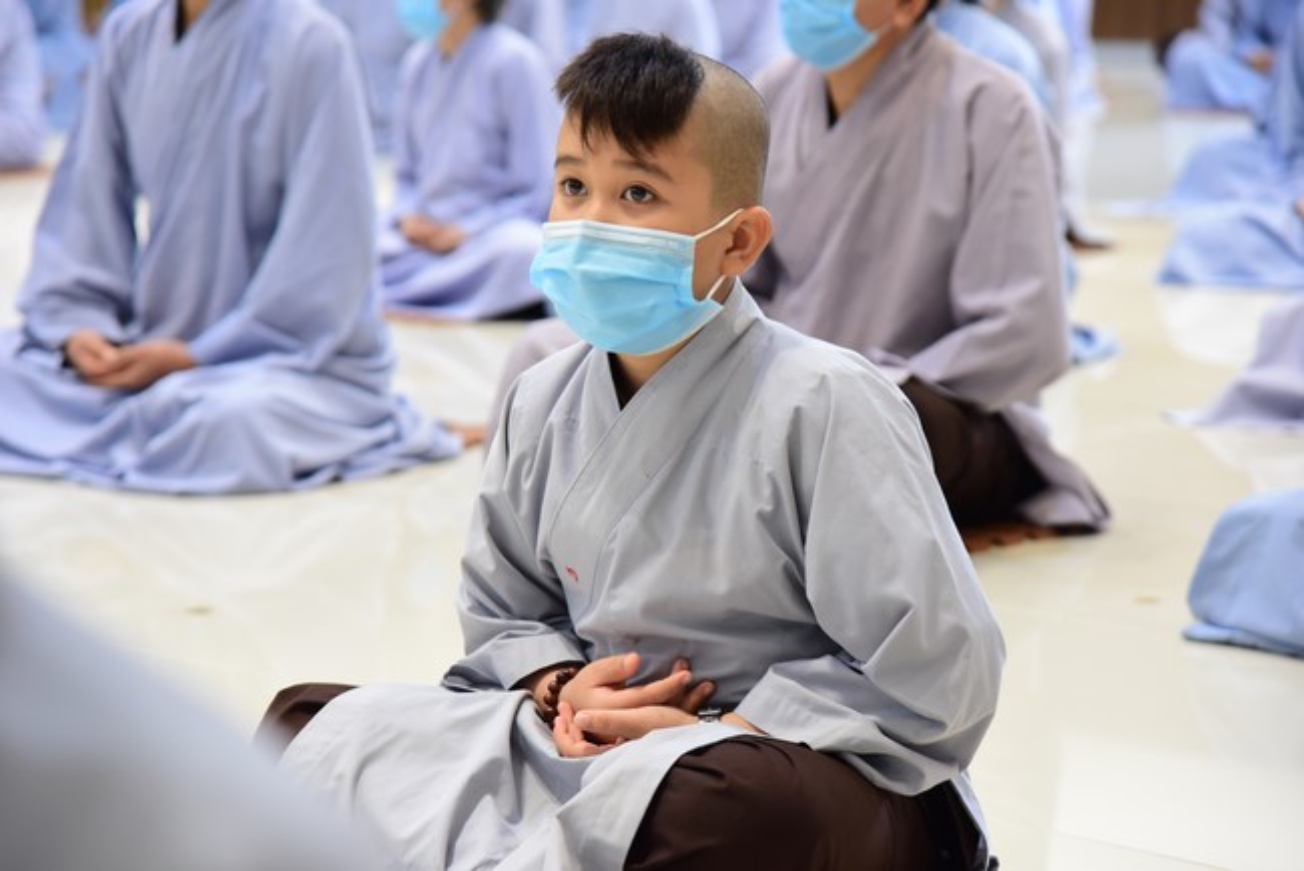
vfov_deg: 12.5
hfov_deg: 18.6
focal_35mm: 110
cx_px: 652
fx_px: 3986
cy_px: 436
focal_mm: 110
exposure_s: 1/50
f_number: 5
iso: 1600
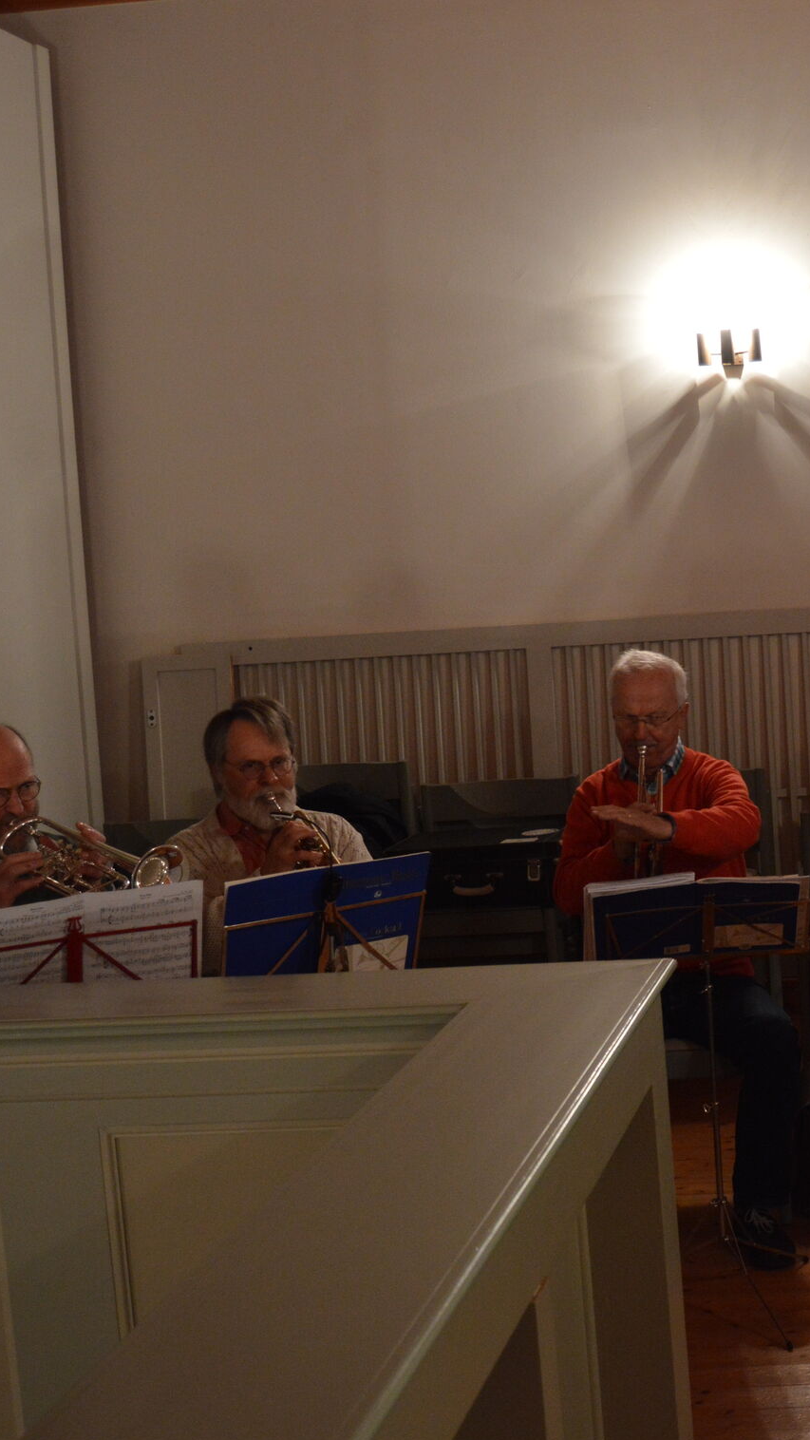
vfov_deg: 38.0
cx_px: 858
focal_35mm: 55
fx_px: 2092
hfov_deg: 21.0
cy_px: 719
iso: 800
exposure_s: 1/30
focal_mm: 23
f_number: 3.8
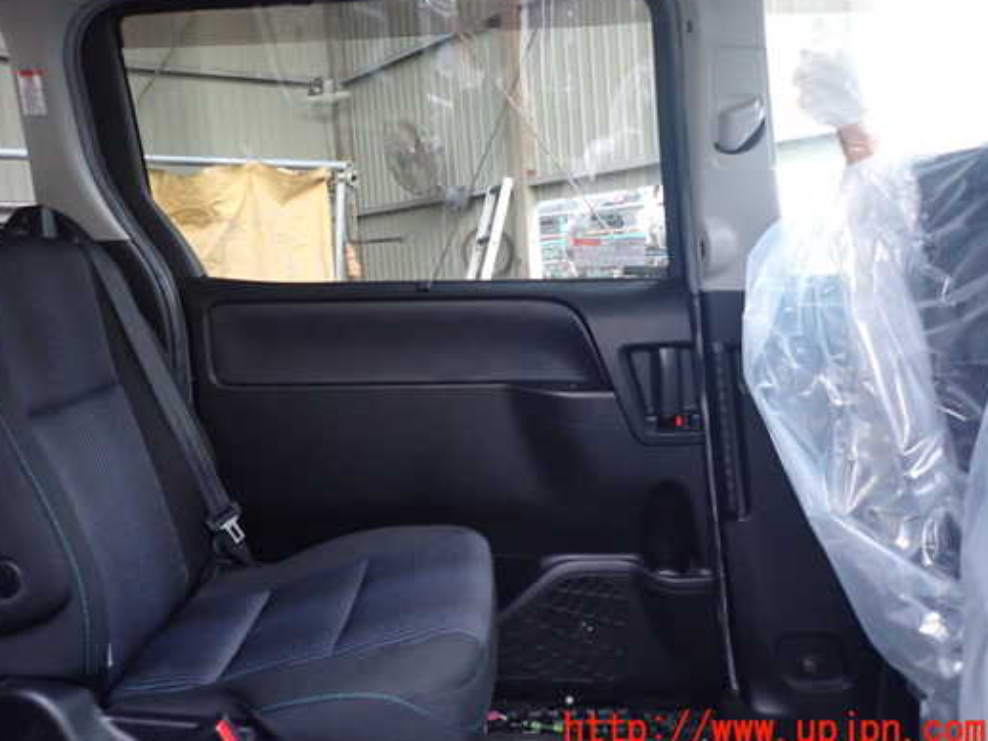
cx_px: 422
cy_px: 325
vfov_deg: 48.1
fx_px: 828
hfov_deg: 61.4
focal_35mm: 29
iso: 800
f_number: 2
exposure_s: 1/30
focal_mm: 4.5
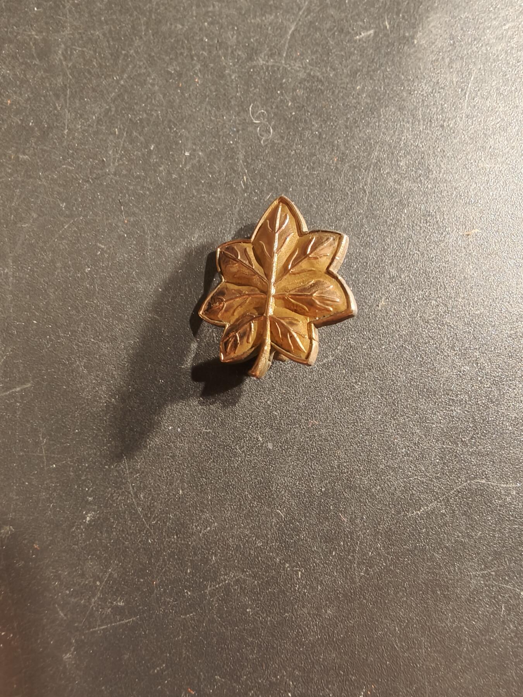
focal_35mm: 23
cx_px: 262
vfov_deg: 73.9
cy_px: 348
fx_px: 463
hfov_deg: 58.9
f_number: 2
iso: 640
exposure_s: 1/47.3
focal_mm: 2.32
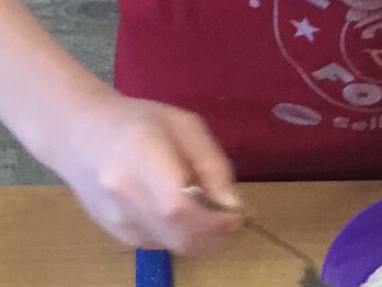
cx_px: 381
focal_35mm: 182
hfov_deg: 10.8
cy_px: 582
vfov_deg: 7.8
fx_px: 2009
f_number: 2.4
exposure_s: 1/33
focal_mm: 3.3
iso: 125
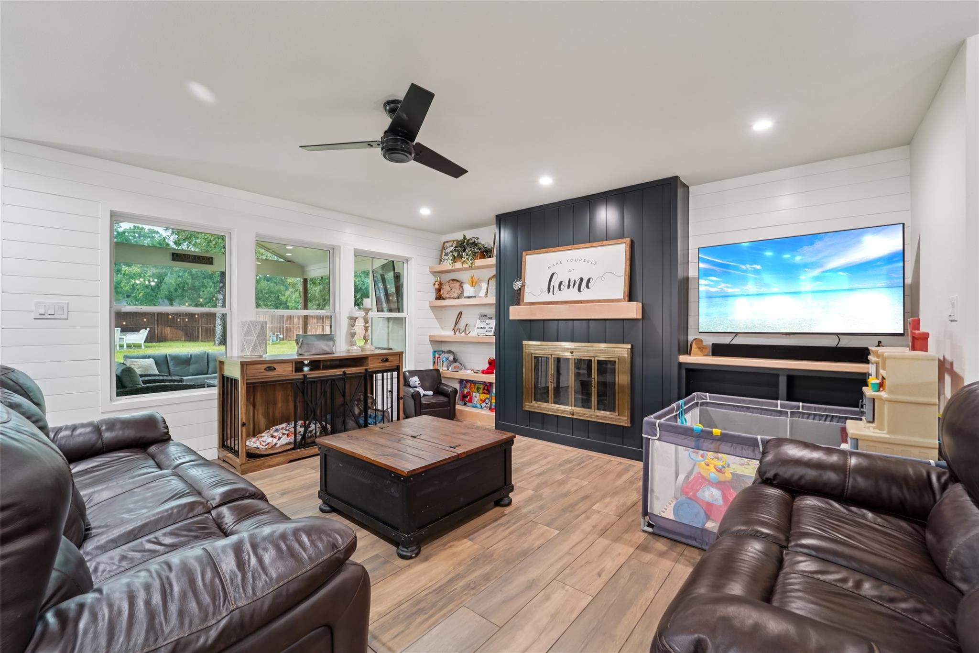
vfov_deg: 81.2
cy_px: 326
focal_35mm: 14
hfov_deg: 104.3
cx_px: 490
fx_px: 381
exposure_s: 1/5
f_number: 8
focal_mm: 14
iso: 500
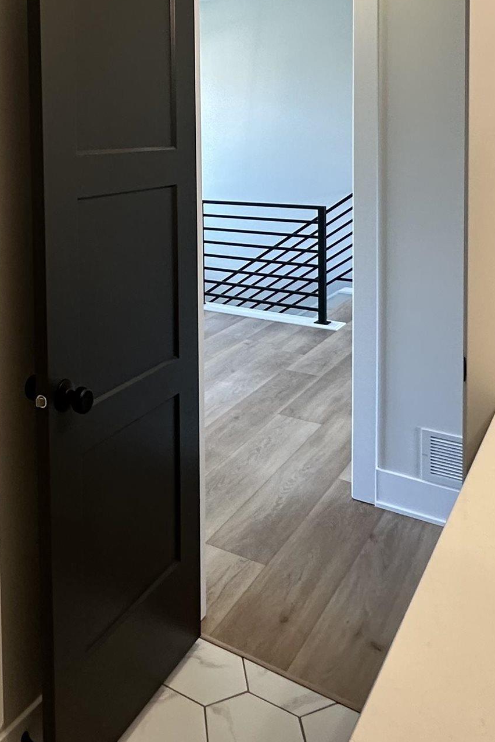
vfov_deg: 51.6
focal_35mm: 35
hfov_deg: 35.4
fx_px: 722
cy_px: 168
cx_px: 38
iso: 200
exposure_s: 1/120
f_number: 2.2
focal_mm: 2.22
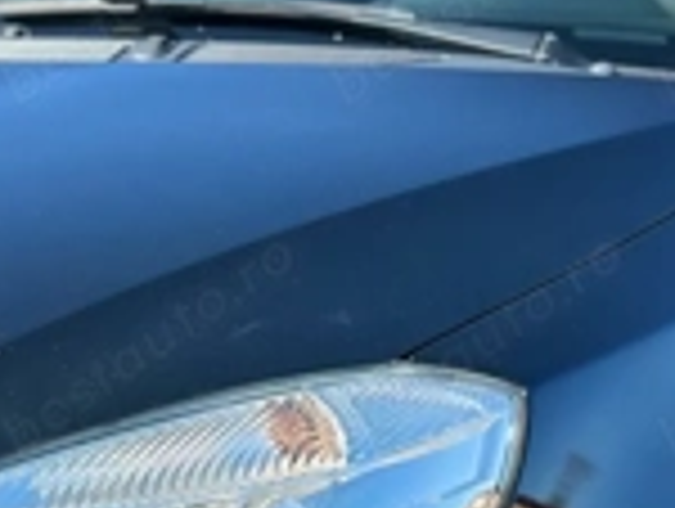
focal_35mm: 128
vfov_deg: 11.2
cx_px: 256
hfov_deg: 15.4
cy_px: 755
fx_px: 2500
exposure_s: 1/1783
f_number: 1.78
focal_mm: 6.86
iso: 80
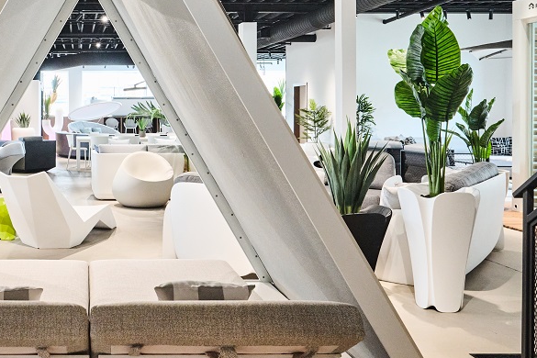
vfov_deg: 32.0
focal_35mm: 41
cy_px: 84
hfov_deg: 44.6
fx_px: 612
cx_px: 91
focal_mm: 20
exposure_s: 1/25
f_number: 11
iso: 2000
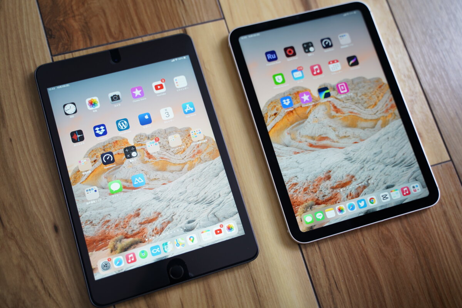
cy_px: 154
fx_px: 552
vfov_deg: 31.2
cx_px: 231
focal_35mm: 43
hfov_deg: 45.4
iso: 125
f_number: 2.8
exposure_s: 1/50
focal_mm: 43
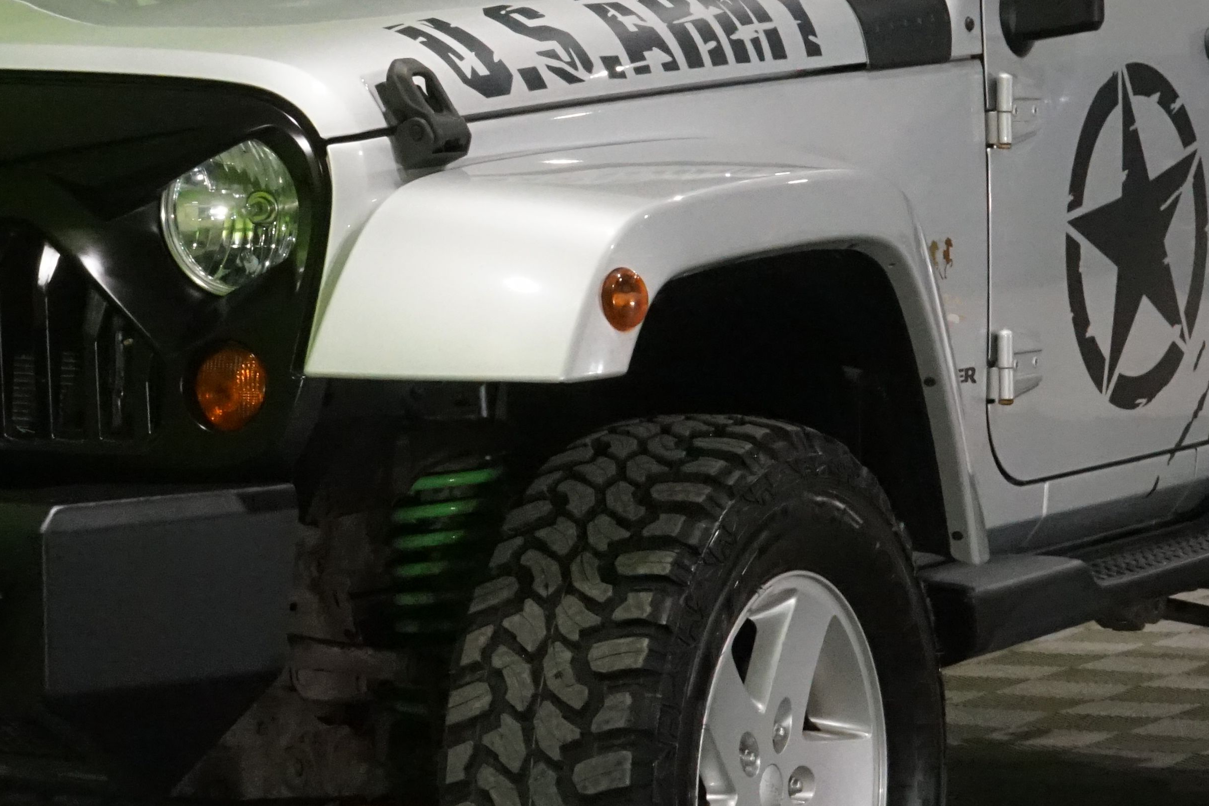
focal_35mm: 149
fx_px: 5004
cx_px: 450
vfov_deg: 9.2
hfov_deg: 13.8
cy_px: 376
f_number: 25
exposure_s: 1/25
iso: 6400
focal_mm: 60
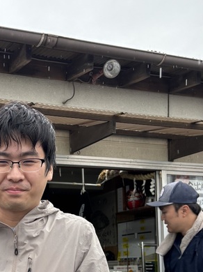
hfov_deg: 24.6
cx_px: 6
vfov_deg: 31.4
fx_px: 446
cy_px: 269
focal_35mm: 57
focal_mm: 5.96
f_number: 1.6
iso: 32
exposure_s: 1/123
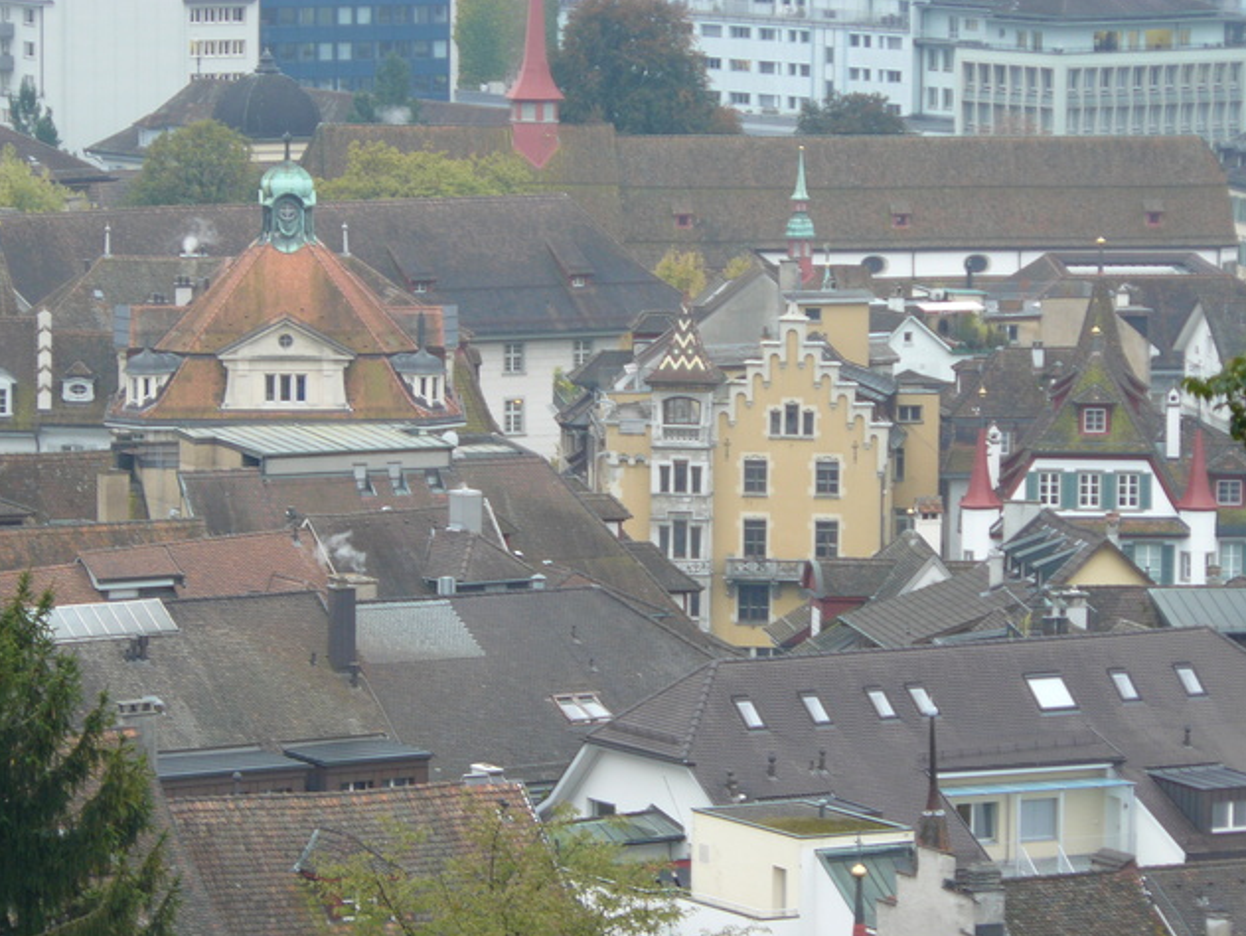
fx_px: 7995
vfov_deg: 6.7
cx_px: 624
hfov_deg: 8.9
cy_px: 466
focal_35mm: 222
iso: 100
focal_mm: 36.5
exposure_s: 1/50
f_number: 3.3
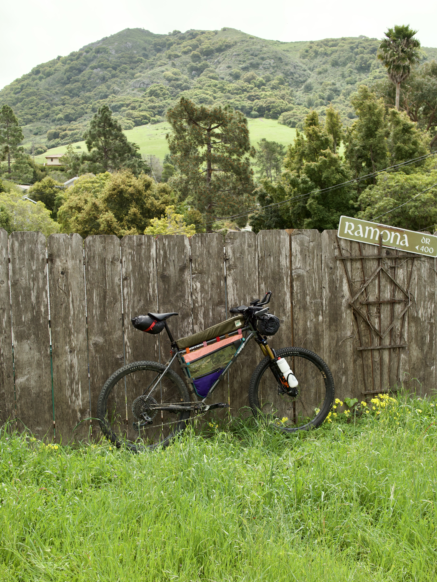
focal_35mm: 50
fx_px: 842
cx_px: 218
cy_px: 291
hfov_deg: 29.1
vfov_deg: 38.2
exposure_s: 1/1000
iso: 400
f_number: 4
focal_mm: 25
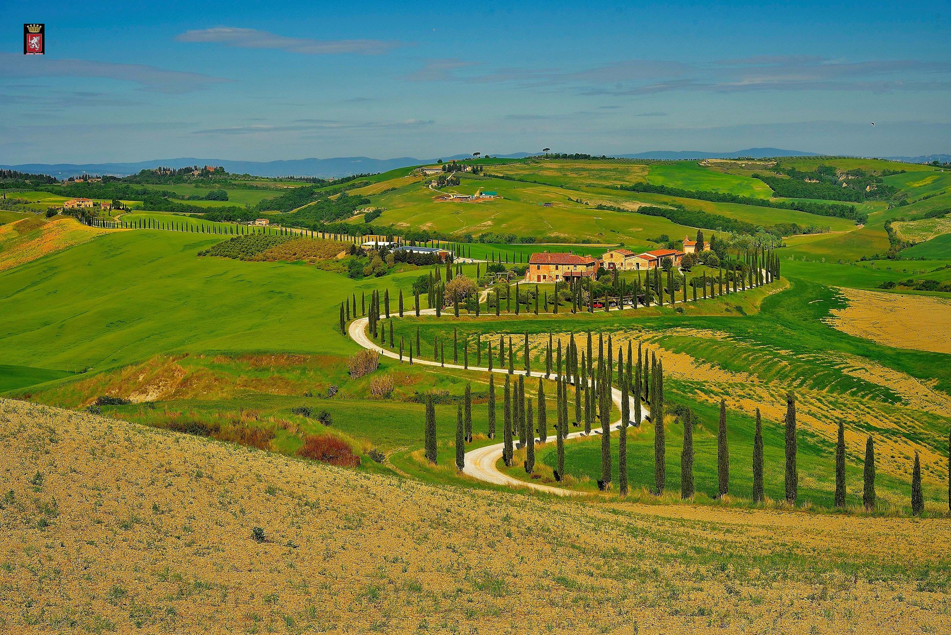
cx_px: 476
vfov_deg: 24.6
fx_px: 1453
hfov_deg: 36.2
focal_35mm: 55
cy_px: 318
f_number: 11
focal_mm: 55
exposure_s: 1/500
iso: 320
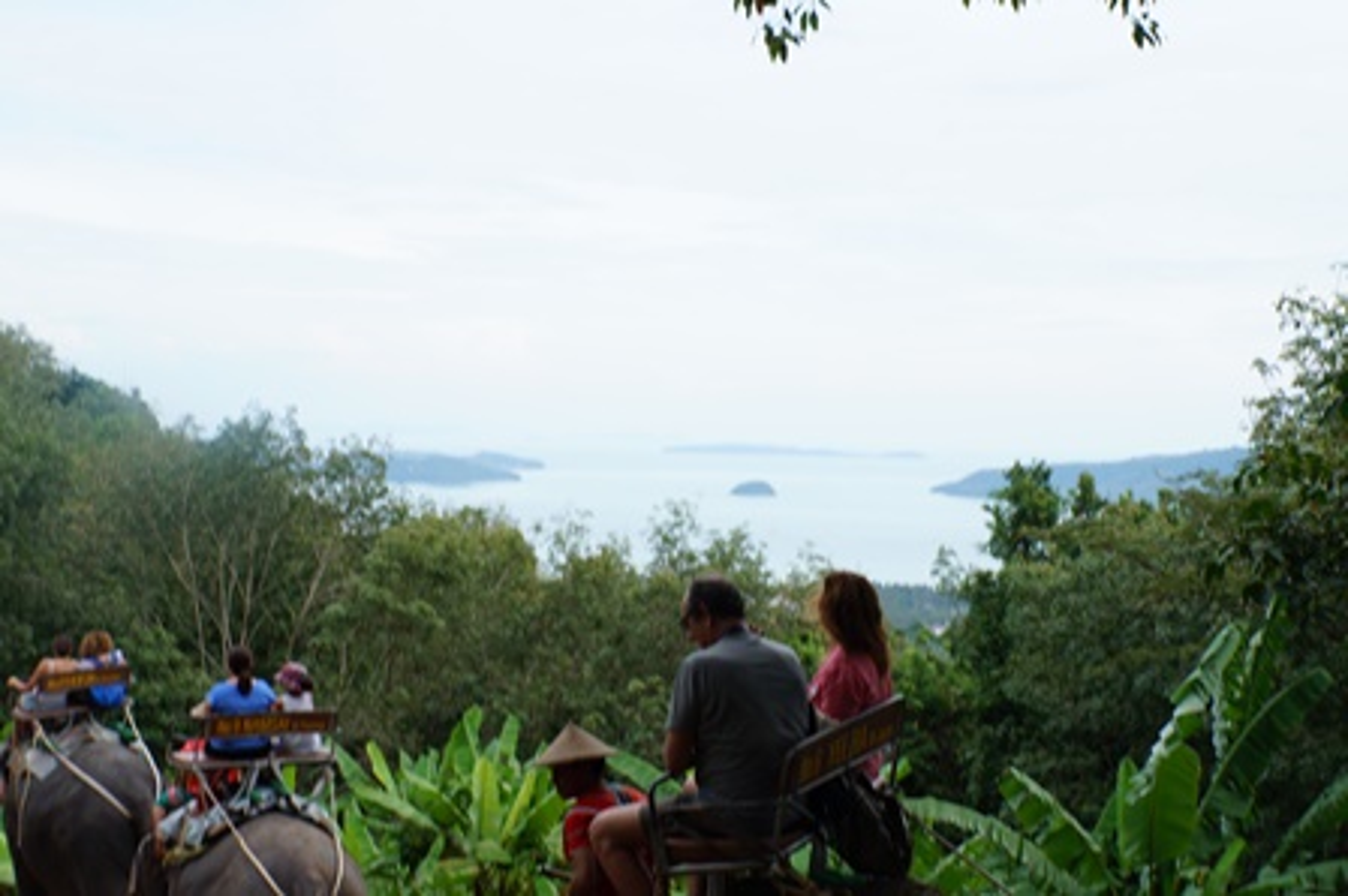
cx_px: 674
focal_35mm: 58
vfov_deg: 23.2
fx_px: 2189
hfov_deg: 34.2
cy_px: 448
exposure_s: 1/125
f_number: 13
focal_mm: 39
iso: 200
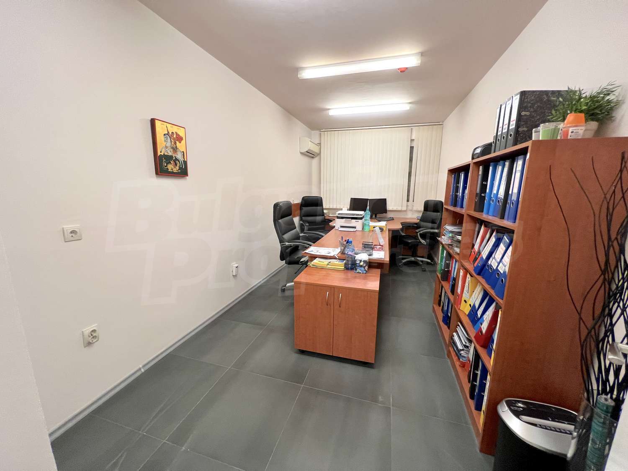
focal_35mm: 13
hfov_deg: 106.2
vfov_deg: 89.9
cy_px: 236
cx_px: 314
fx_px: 236
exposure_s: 1/100
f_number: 1.8
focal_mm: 1.57
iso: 250
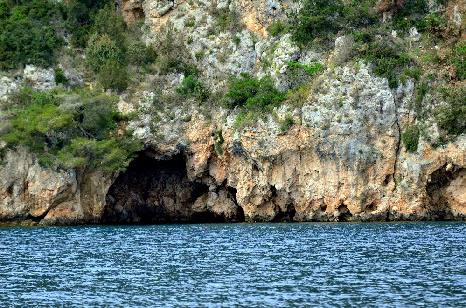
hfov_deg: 4.6
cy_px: 154
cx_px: 233
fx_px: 5811
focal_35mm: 450
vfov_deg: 3.0
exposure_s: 1/4000
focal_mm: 300
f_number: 6.3
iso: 3200
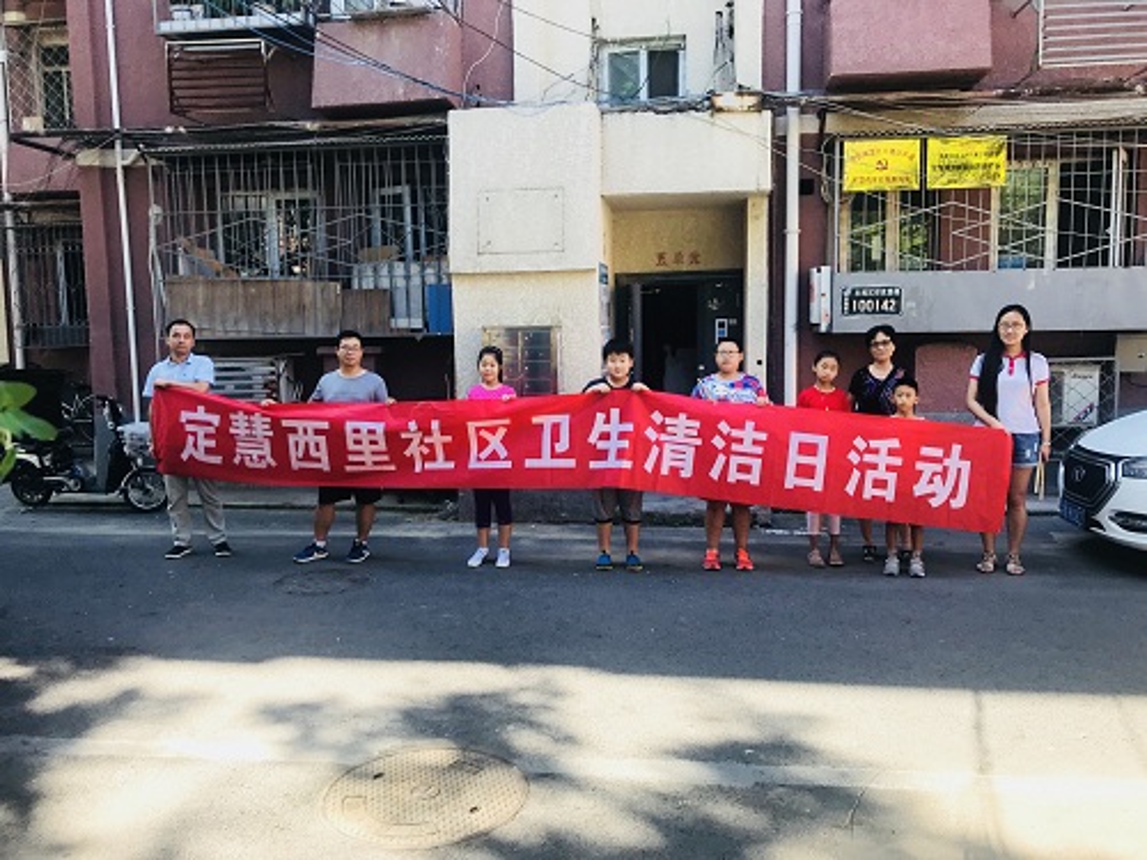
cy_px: 430
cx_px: 574
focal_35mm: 28
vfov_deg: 49.7
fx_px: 928
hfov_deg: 63.4
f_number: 1.8
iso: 20
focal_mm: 3.99
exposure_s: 1/315
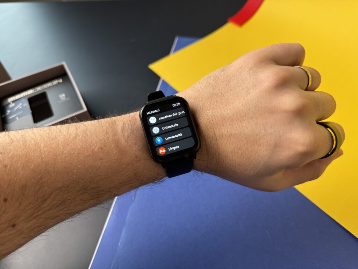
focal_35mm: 24
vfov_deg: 56.8
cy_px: 134
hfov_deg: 71.6
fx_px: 248
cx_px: 179
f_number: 1.78
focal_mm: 6.76
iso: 200
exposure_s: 1/77
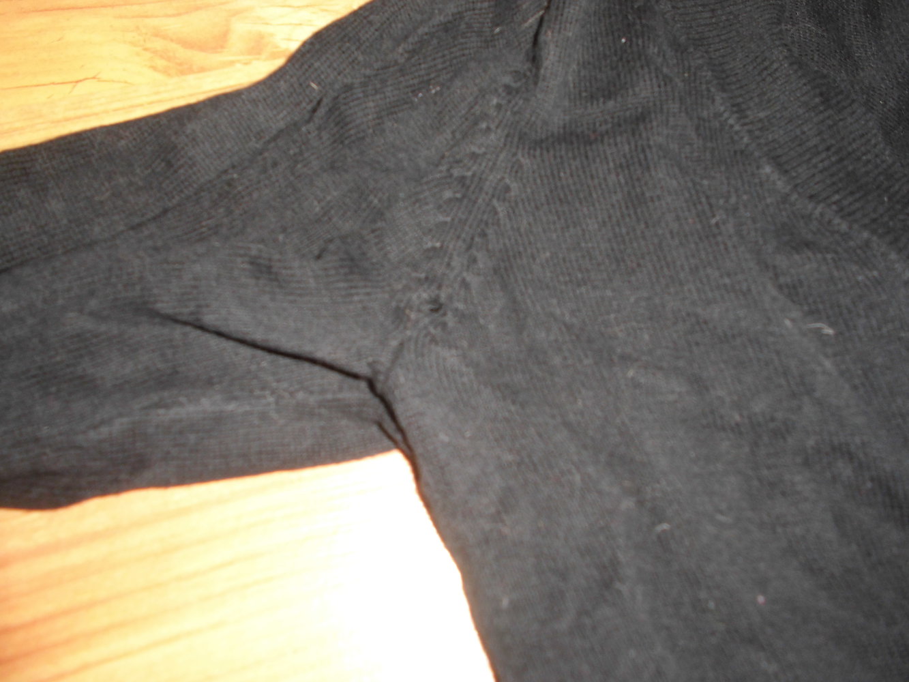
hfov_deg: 61.7
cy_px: 341
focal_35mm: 29
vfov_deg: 48.2
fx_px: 762
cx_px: 454
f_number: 3.4
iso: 100
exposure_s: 1/60
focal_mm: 5.3
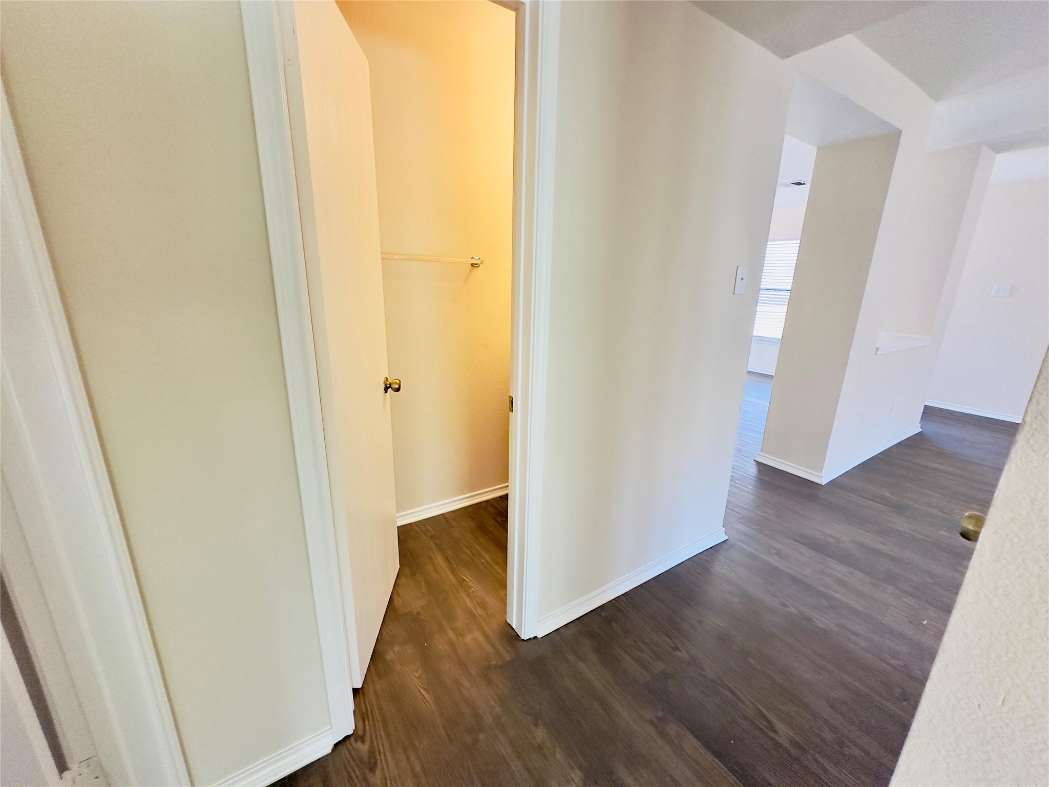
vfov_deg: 85.7
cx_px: 524
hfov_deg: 102.1
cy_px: 394
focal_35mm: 14
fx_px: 424
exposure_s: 1/120
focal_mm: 2.22
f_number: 2.2
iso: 250
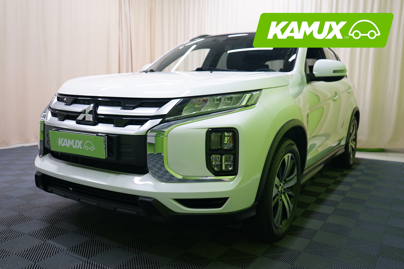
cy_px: 134
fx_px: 348
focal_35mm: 31
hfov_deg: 60.3
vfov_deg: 42.3
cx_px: 202
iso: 500
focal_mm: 31
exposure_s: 1/50
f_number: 3.5
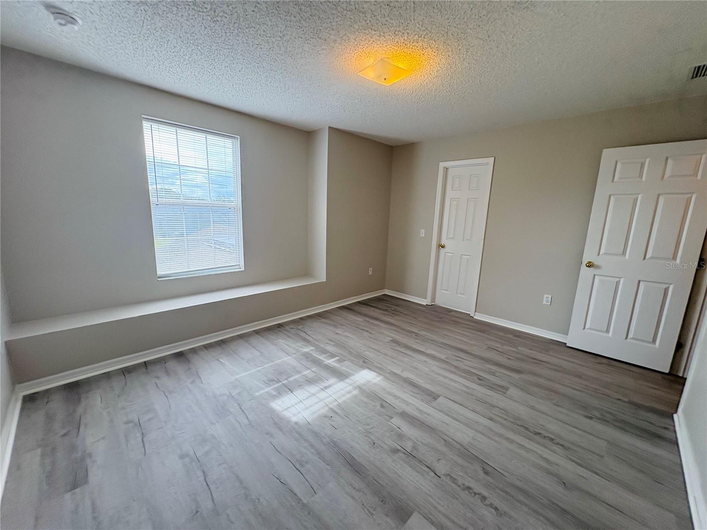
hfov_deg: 102.1
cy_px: 265
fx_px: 286
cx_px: 354
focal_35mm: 14
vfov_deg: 85.7
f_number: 2.2
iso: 125
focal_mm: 2.22
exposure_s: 1/120
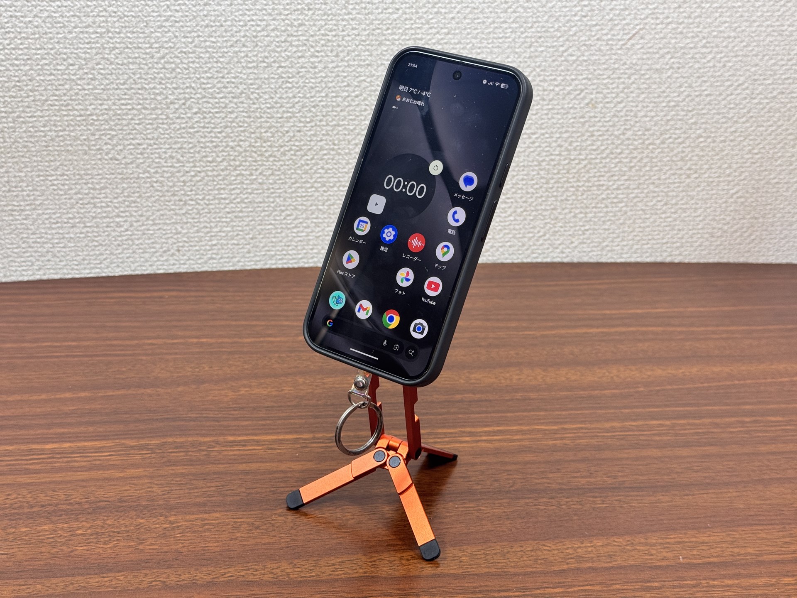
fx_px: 1105
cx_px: 398
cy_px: 299
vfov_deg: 30.3
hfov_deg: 39.7
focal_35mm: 48
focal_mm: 6.76
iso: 100
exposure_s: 1/100
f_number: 1.78
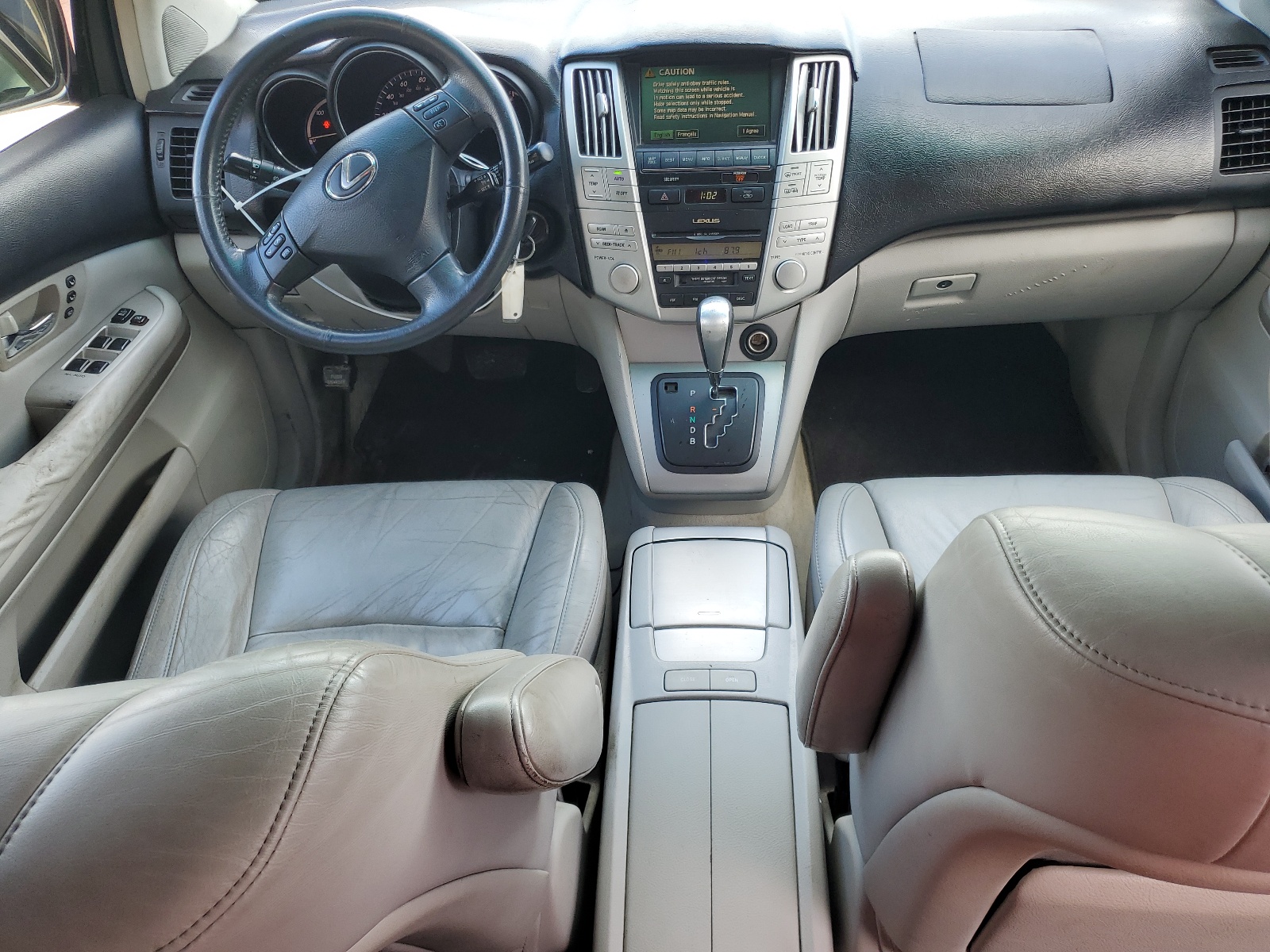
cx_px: 635
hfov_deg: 67.3
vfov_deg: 53.1
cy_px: 476
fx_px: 954
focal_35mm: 26
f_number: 1.5
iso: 50
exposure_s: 1/152
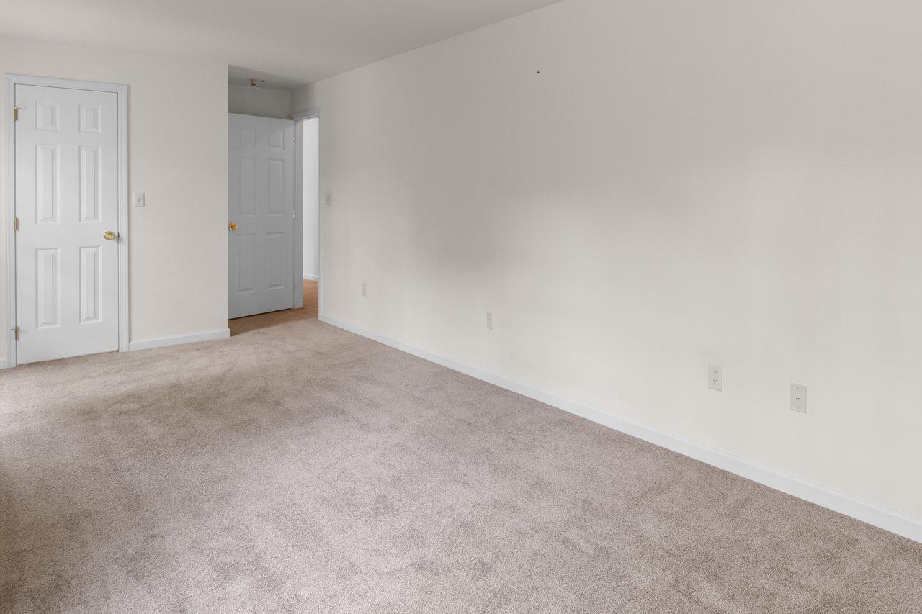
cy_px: 189
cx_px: 575
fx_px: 615
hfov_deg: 72.6
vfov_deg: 51.8
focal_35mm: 24
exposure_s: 1.3
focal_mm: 10
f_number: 8
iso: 100
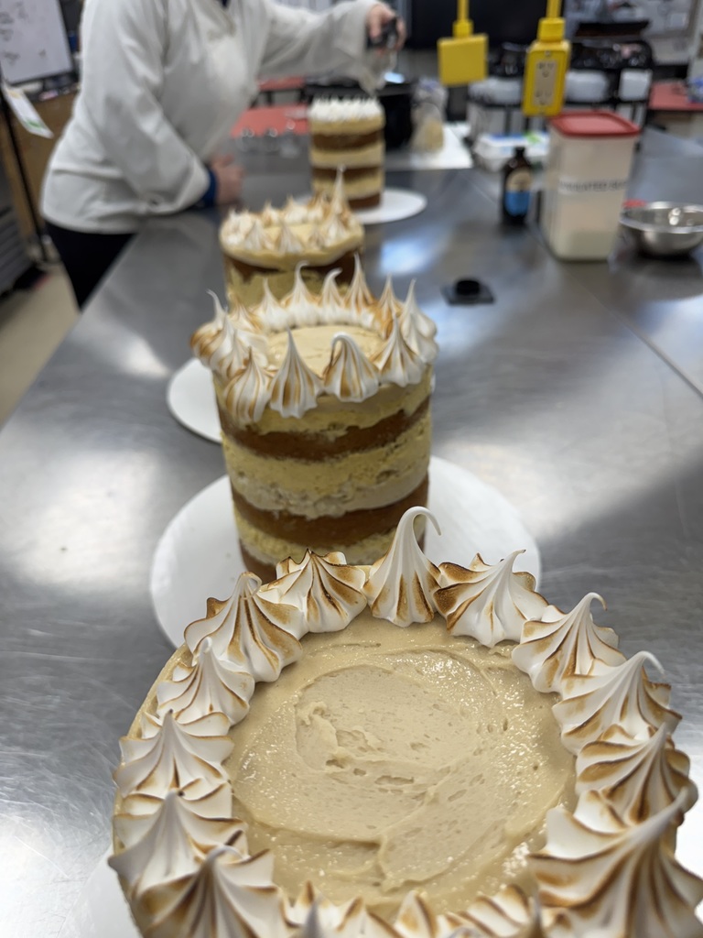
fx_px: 650
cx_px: 352
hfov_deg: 56.8
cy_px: 469
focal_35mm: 24
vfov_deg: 71.6
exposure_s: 1/120
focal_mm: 6.76
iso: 80
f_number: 1.78
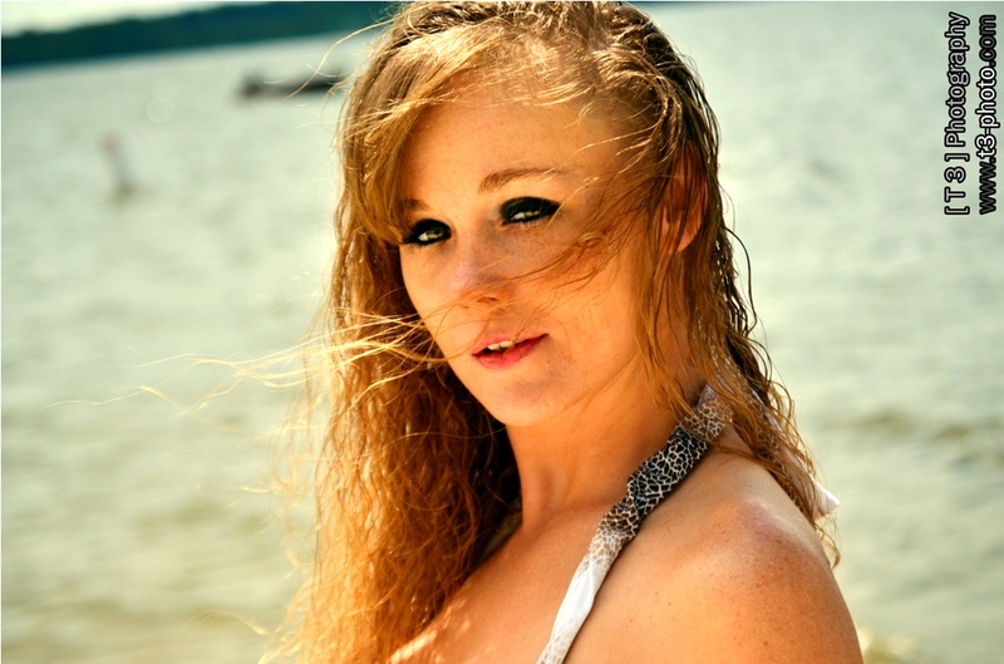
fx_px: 2295
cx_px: 502
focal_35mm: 82
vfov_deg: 16.5
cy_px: 332
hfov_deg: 24.7
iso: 100
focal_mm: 55
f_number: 4.5
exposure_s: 1/2000
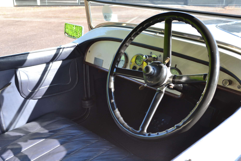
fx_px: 281
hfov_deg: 46.4
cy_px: 80
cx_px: 120
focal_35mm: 42
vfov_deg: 31.9
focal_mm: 28
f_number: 5.6
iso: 400
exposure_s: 1/125
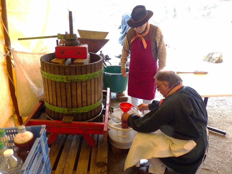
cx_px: 116
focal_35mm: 25
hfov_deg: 69.4
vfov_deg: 54.9
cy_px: 87
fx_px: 168
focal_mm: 4.5
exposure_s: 1/60
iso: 250
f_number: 2.8
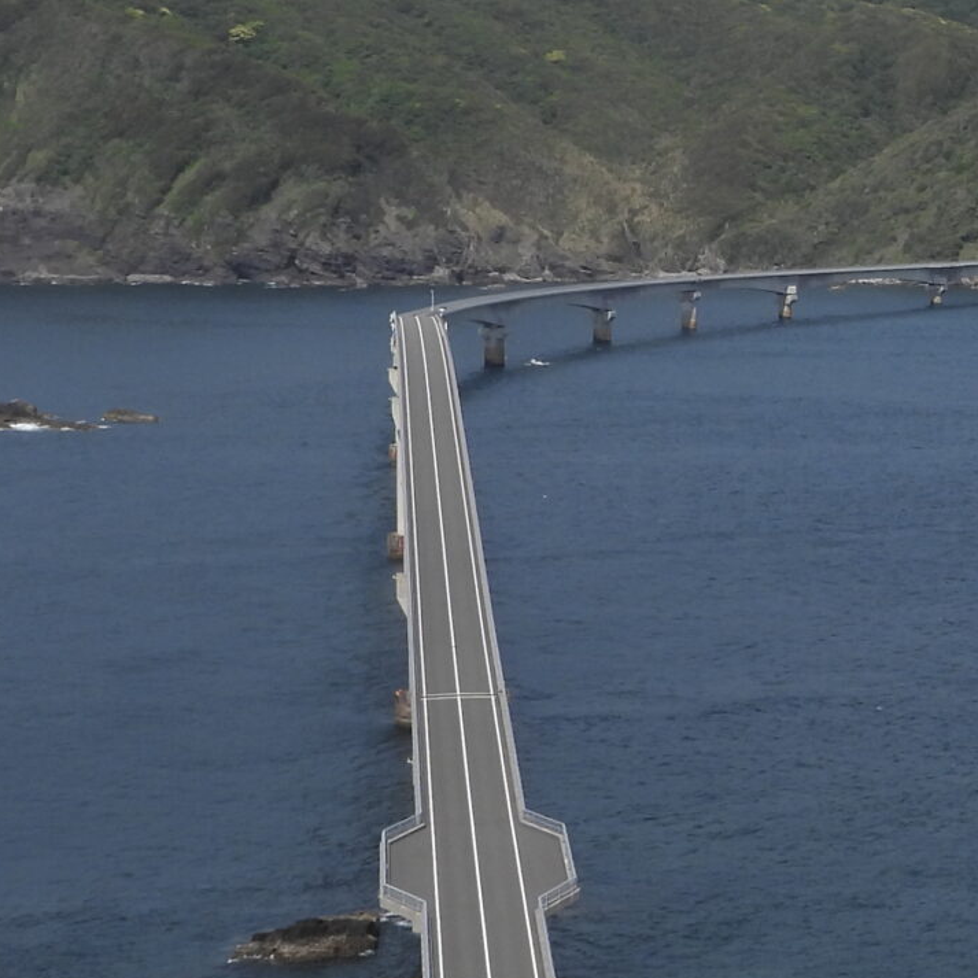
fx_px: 3548
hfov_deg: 15.3
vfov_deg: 15.6
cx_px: 1069
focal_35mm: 111
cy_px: 252
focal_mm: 6.3
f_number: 3.5
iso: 100
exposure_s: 1/2000
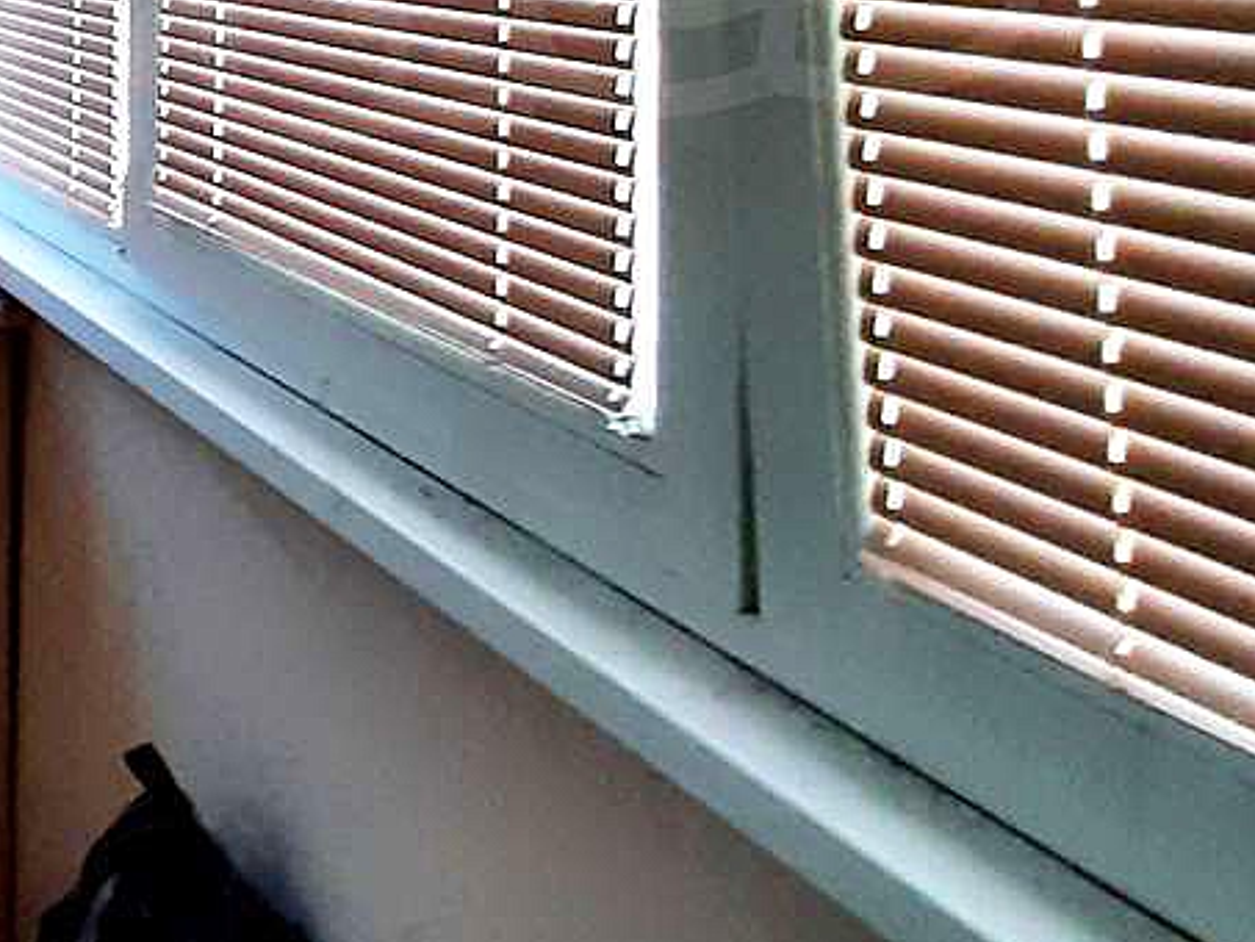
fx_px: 1559
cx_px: -341
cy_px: -96
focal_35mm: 43
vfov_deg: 30.1
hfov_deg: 33.3
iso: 125
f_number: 2.2
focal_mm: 1.42
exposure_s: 1/50
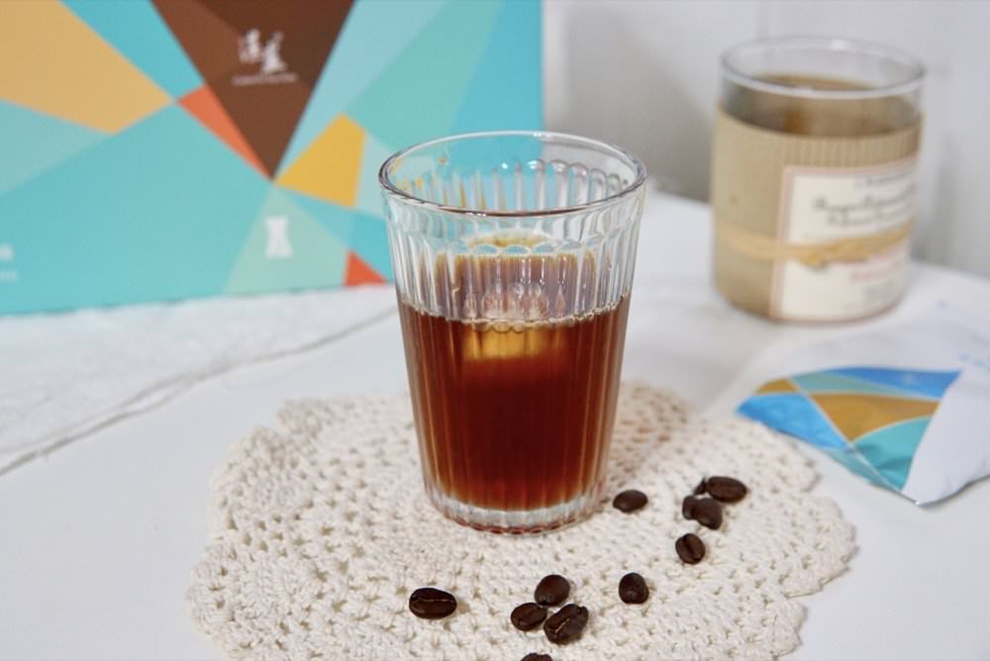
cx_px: 495
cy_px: 330
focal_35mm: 45
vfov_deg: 29.9
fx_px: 1238
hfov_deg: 43.6
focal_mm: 30
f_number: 4
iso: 800
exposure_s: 1/60
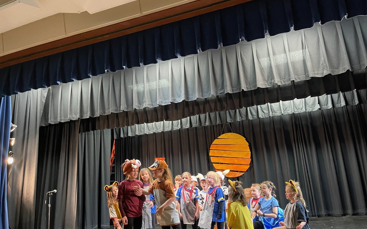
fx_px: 270
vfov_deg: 45.9
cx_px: 186
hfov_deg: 68.4
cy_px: 128
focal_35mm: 27
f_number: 1.6
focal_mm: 5.1
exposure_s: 1/40
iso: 500
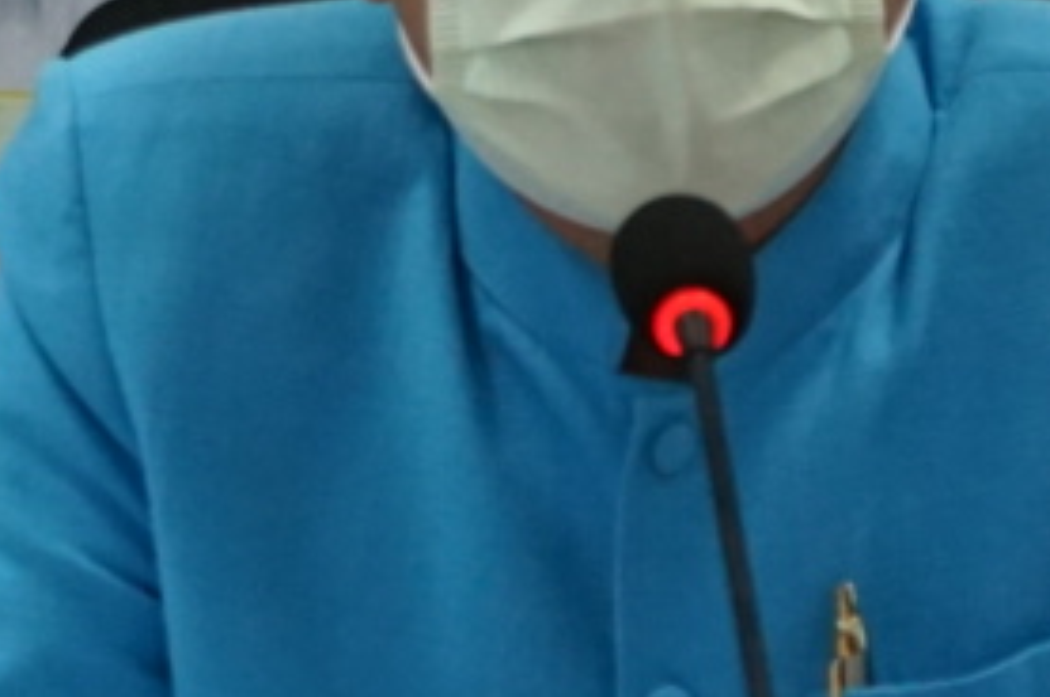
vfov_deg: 4.5
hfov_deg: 6.8
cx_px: 349
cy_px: -277
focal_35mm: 304
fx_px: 8856
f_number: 5
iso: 2000
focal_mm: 52
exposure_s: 1/160
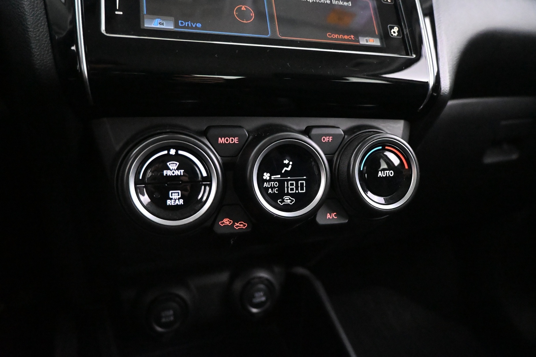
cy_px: 178
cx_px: 268
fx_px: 357
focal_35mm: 24
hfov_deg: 73.7
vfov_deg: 53.1
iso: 12800
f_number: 3.5
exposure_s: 1/50
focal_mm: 16
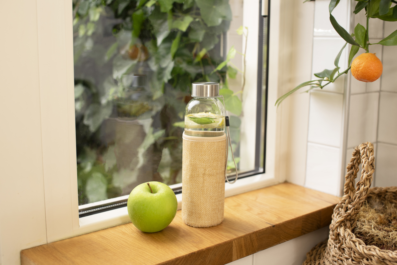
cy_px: 132
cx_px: 198
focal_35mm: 50
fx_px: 552
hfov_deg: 39.6
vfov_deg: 27.0
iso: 640
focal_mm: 50
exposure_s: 1/125
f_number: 4.5
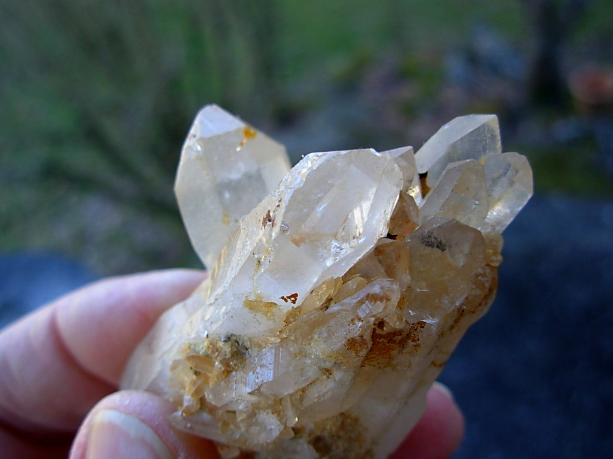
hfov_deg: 49.0
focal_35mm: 38
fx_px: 673
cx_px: 306
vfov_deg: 37.7
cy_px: 230
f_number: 2.9
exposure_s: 1/87.9
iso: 50
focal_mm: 6.3
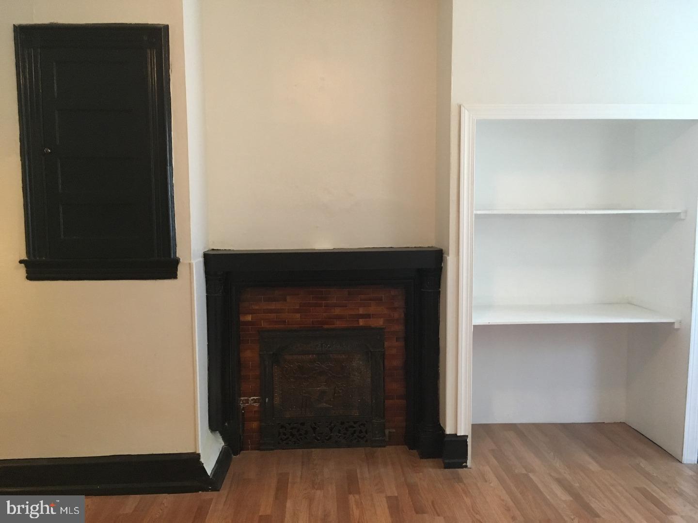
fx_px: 585
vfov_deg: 48.2
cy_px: 262
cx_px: 349
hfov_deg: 61.7
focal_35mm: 29
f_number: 2.2
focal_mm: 4.15
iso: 160
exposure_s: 1/30
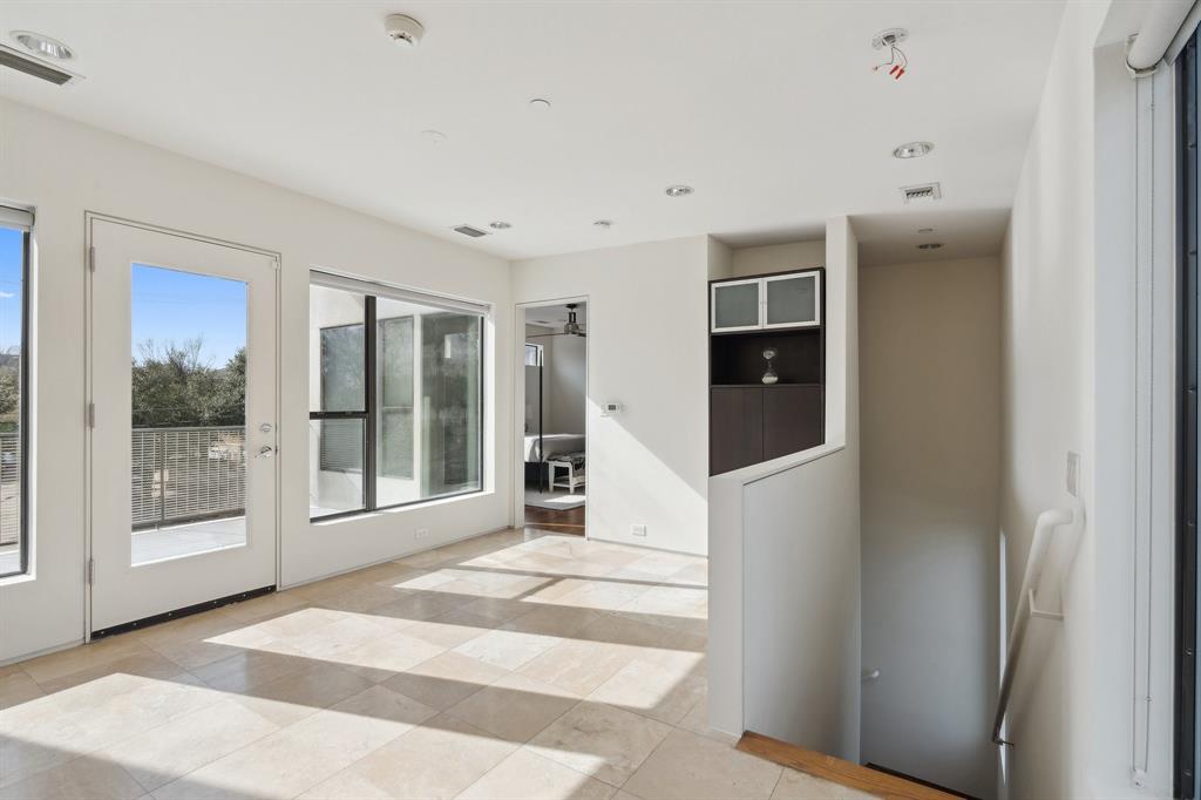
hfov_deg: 96.8
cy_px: 400
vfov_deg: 73.7
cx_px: 600
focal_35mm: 16
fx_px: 534
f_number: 11
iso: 320
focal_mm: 16
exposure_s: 1/160
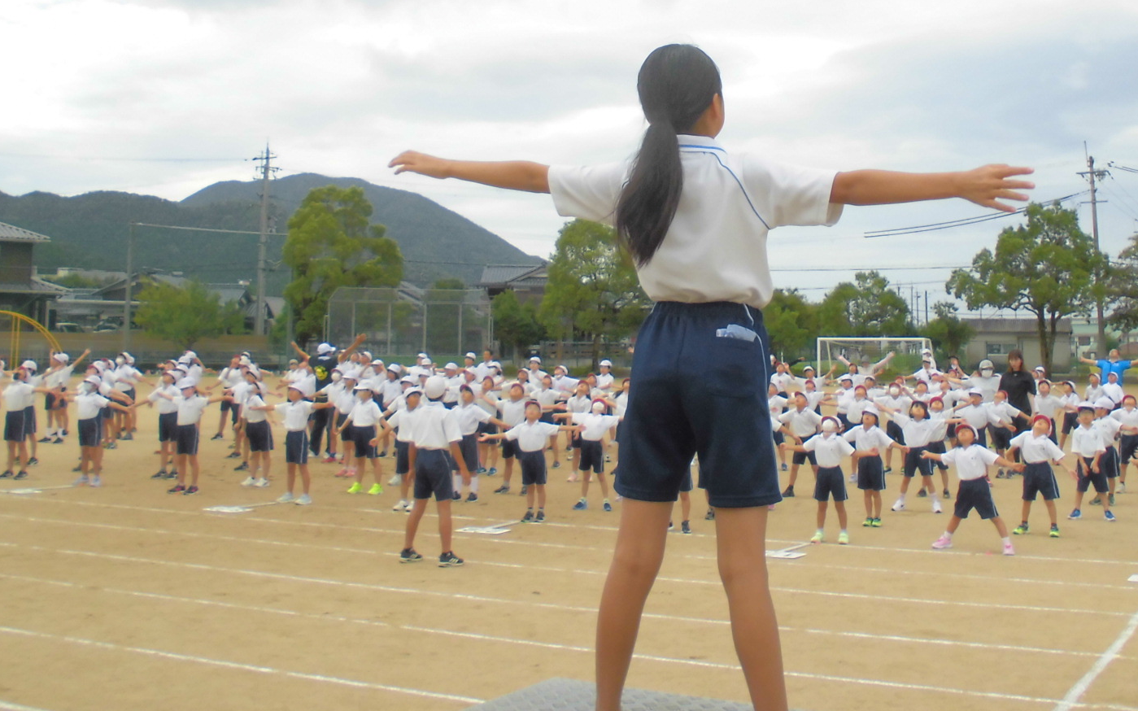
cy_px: 112
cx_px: 615
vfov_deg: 27.8
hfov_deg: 44.3
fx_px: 1395
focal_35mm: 45
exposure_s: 1/320
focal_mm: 5.3
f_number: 3.7
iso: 100
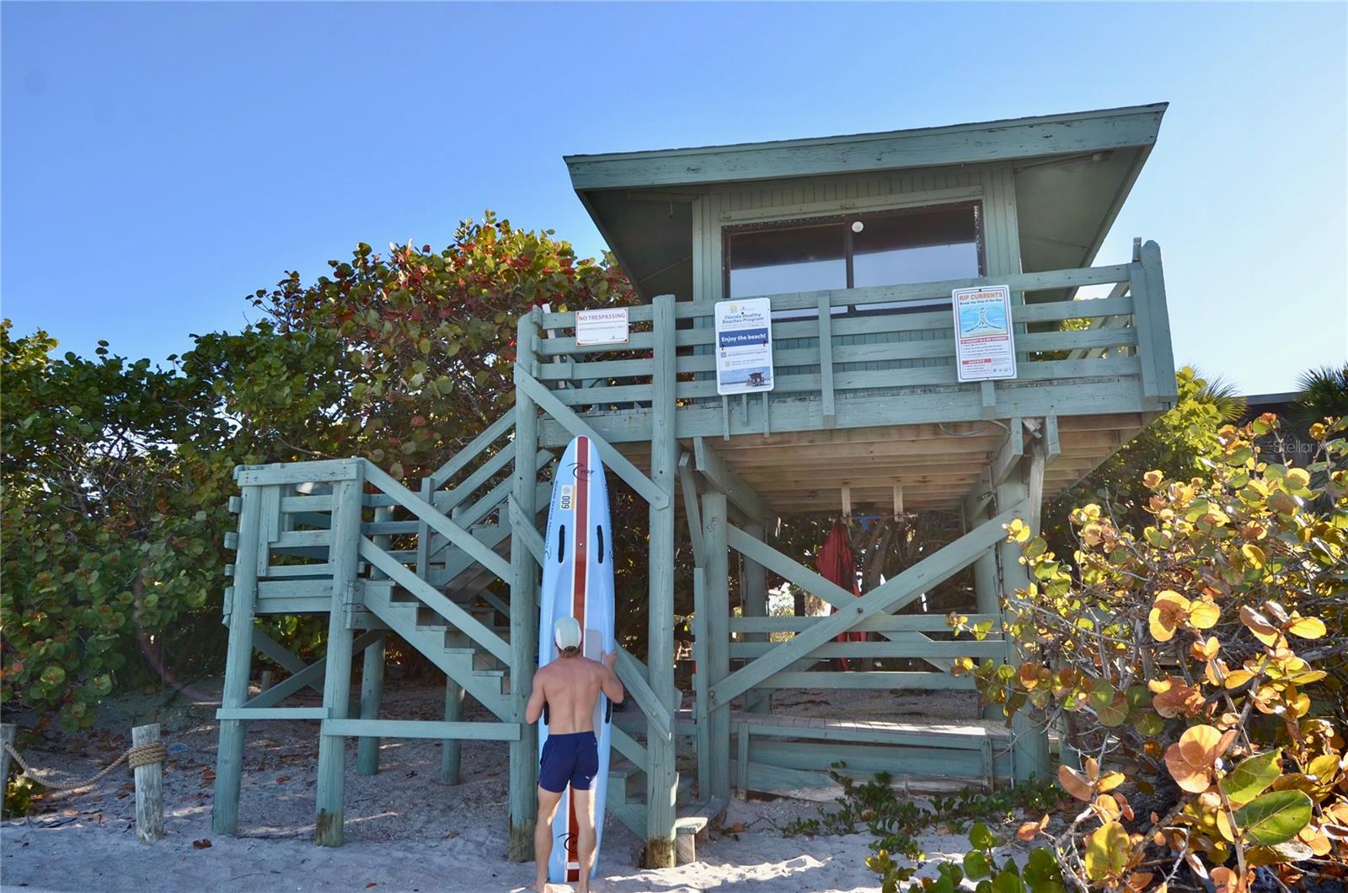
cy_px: 446
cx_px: 674
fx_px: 1345
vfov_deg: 36.7
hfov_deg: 53.2
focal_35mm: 36
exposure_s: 1/250
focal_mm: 24
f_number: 6.3
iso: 100
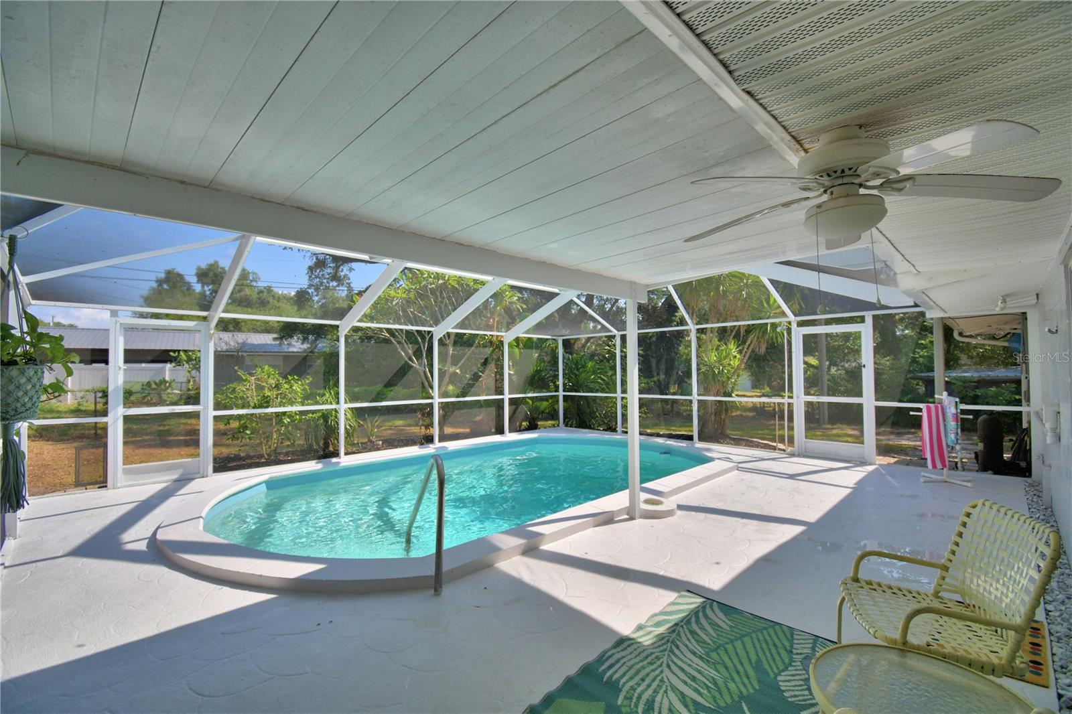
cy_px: 357
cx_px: 536
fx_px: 447
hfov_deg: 100.4
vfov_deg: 77.3
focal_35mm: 15
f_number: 4.5
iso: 100
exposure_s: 1/1000
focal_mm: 10
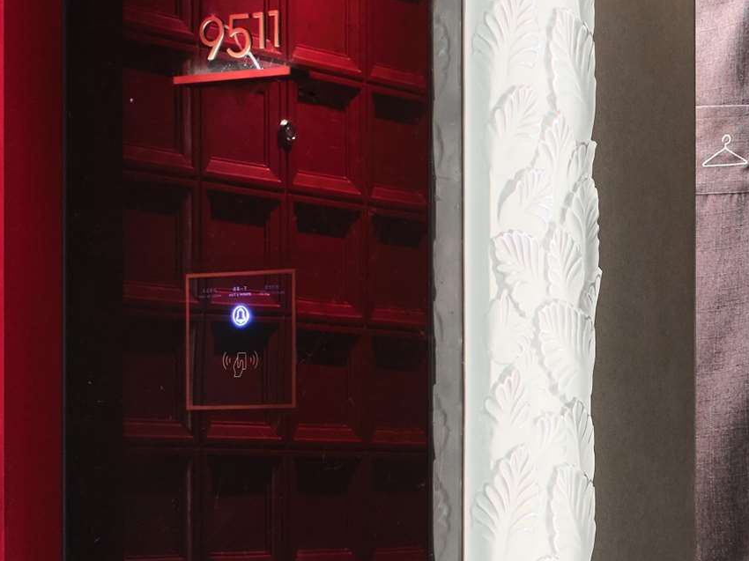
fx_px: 2639
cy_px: 498
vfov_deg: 12.1
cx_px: 785
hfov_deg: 15.8
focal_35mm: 122
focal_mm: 45
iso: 800
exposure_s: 1/15
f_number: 2.8
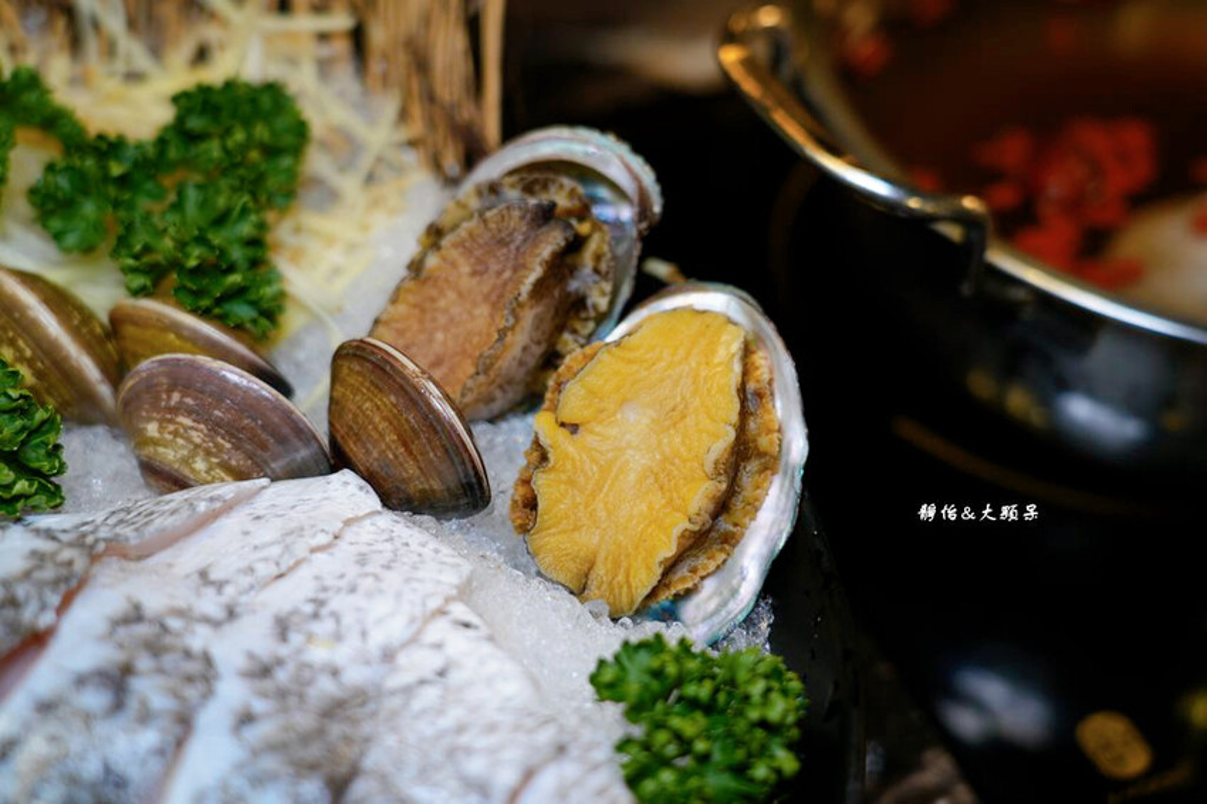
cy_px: 402
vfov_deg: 25.5
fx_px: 1776
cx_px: 604
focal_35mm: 53
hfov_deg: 37.5
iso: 500
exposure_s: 1/60
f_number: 4
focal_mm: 53
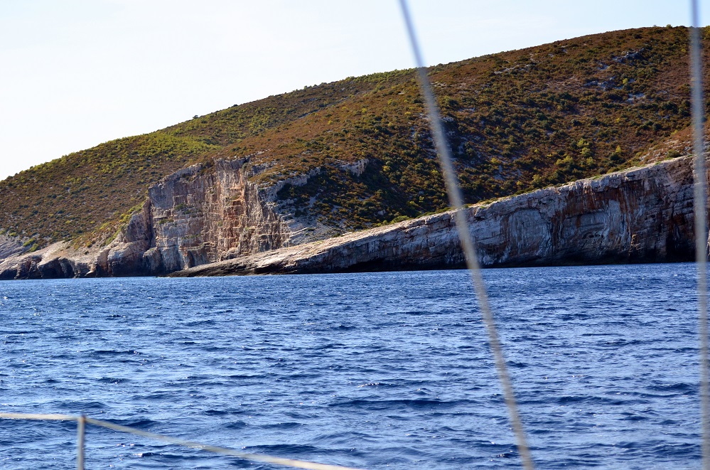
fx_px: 2066
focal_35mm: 105
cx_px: 355
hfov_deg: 19.5
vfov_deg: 13.0
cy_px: 235
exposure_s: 1/4000
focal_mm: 70
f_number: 4.5
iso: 640
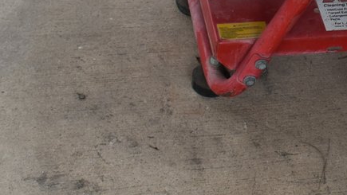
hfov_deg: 16.8
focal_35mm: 123
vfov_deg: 9.8
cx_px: 398
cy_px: -14
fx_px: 1132
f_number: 5.6
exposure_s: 1/250
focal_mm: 20
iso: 360
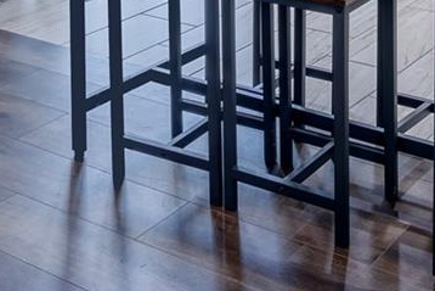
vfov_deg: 16.2
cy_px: -275
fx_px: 810
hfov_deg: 28.5
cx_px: 420
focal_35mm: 67
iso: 100
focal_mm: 10
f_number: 8
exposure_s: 1/3.33
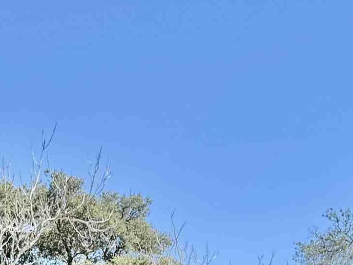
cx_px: 271
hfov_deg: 19.1
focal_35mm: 102
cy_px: 550
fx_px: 1040
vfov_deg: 12.5
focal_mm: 6.76
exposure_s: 1/1980
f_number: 1.78
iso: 80
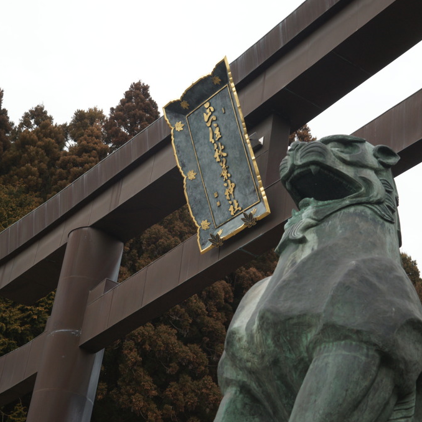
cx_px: 236
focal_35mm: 77
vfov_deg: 22.5
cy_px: 211
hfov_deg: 22.5
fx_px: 1062
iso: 250
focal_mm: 60
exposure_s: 1/80
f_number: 11
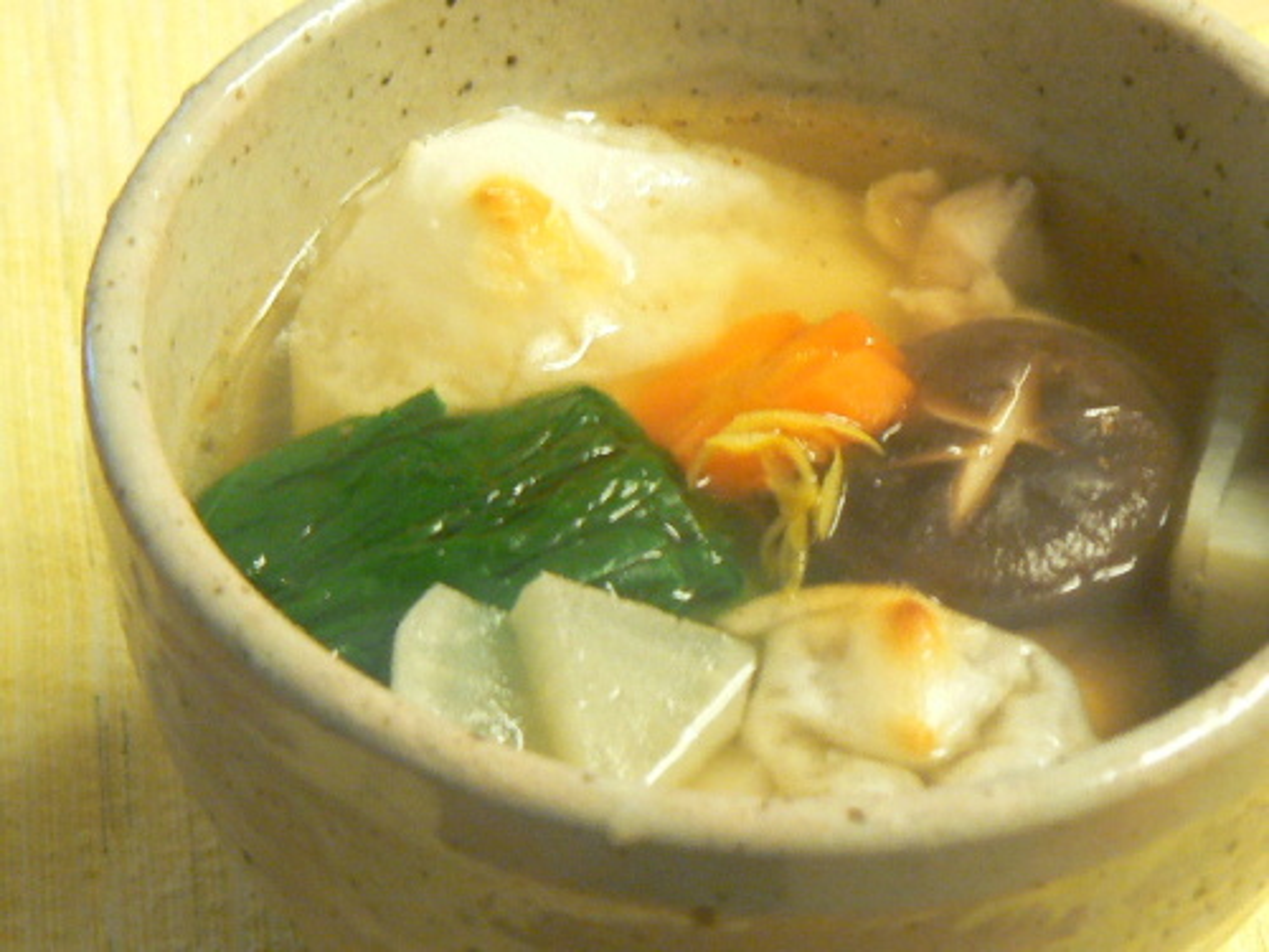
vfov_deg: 10.6
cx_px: 634
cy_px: 476
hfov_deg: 14.1
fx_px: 5132
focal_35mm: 140
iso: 200
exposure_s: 1/6
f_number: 3.2
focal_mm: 16.9
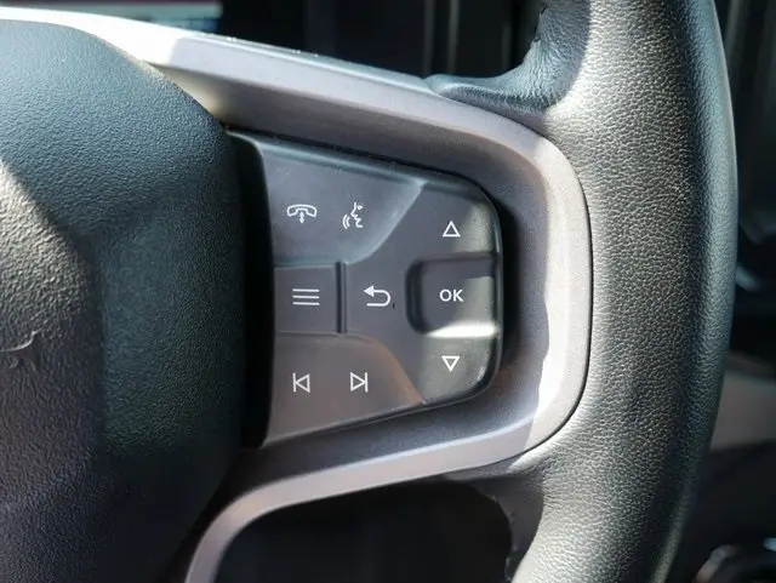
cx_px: 388
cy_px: 292
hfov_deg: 46.8
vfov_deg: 36.0
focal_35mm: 40
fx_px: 897
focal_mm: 20
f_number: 4.5
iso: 250
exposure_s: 1/60
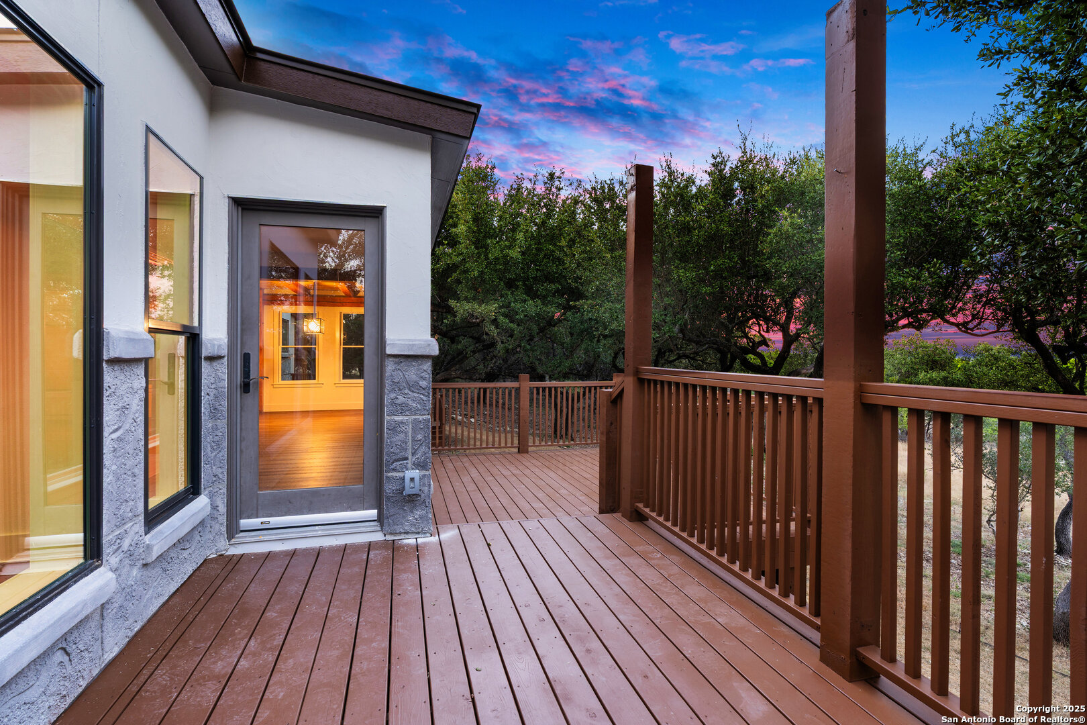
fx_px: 513
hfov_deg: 93.3
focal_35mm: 17
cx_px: 544
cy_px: 362
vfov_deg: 70.4
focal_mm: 17
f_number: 7.1
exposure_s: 1.3
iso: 125
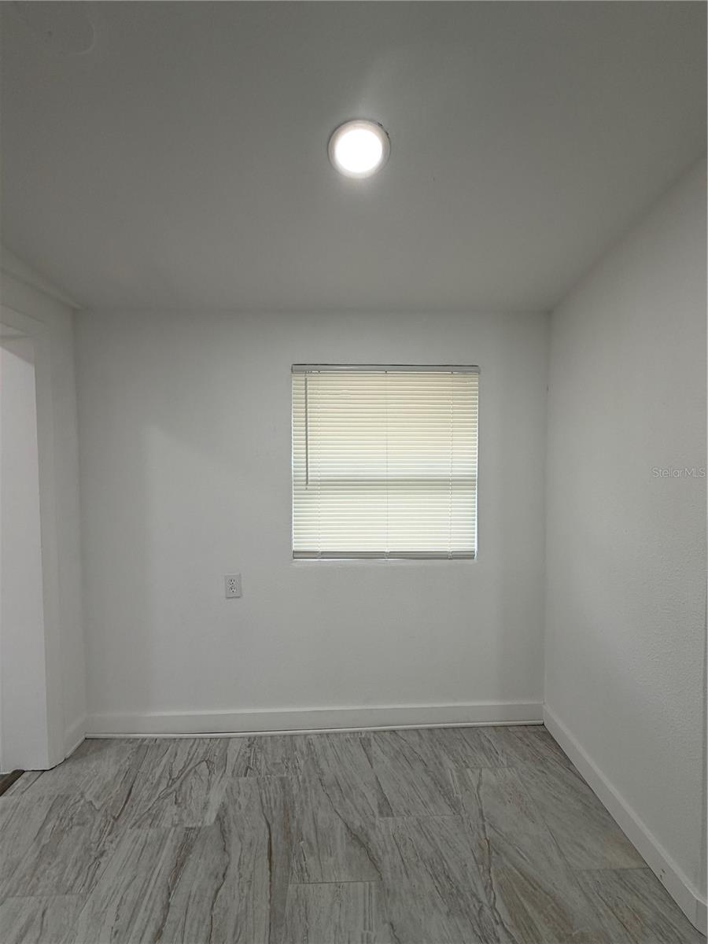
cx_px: 354
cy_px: 472
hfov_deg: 85.7
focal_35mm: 14
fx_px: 382
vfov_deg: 102.1
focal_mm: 2.22
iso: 80
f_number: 2.2
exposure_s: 1/121
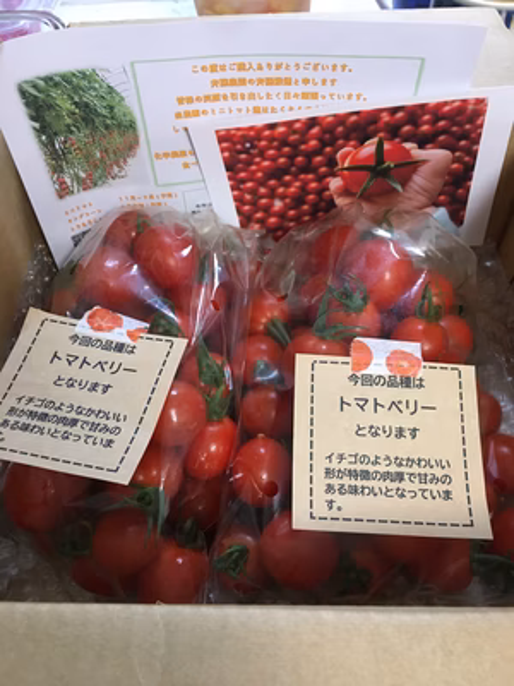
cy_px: 343
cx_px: 257
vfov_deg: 61.7
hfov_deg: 48.2
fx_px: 574
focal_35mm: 29
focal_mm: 4.15
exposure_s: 1/30
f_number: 2.2
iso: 125
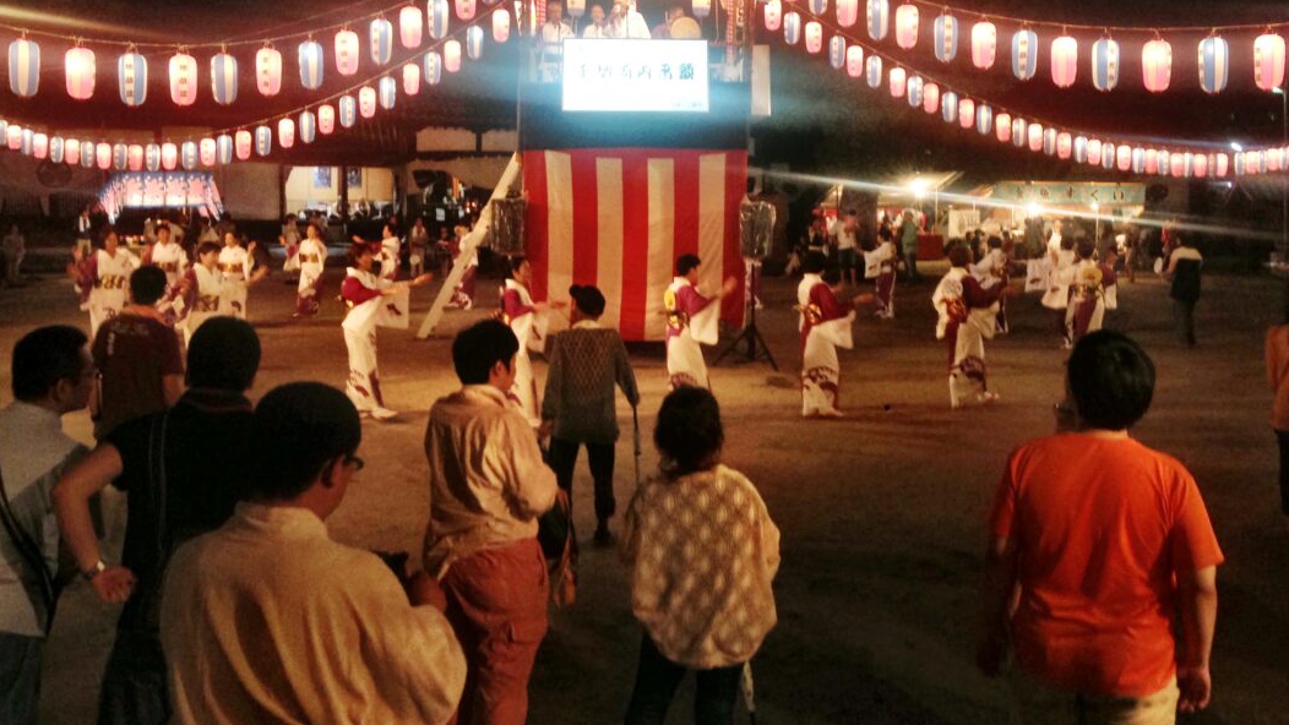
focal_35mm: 41
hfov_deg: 49.4
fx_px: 1401
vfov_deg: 28.7
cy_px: 214
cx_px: 652
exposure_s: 1/20
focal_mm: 4.13
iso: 100
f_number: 2.4
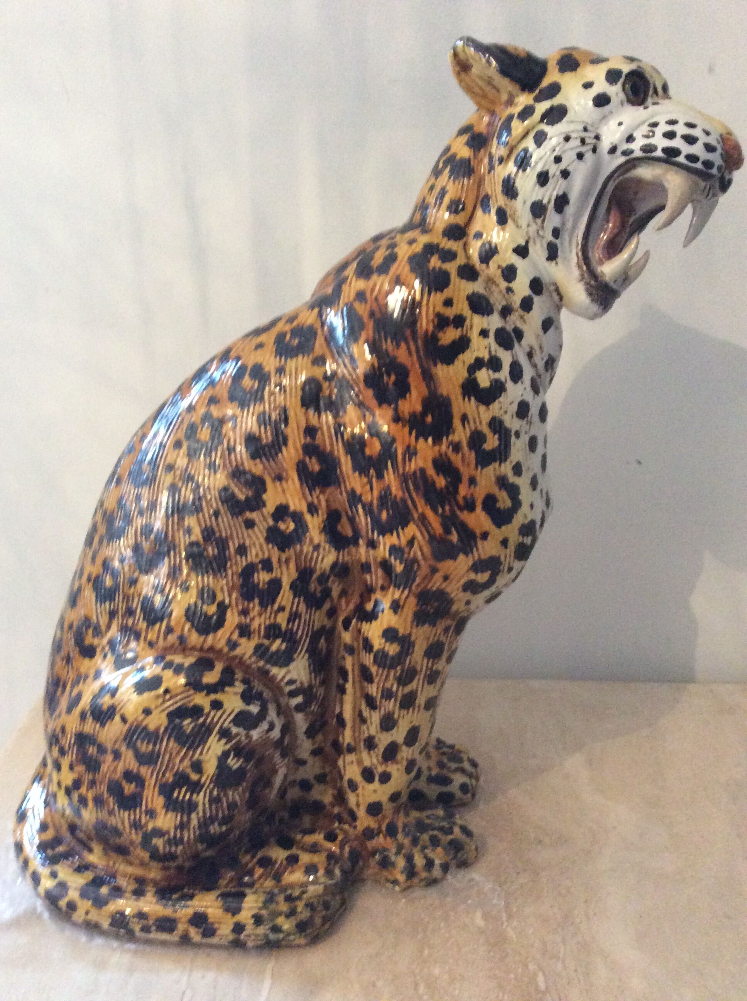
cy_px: 500
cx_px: 374
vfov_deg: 56.9
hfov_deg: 44.1
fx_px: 923
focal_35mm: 32
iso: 250
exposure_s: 1/17
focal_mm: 3.3
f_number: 2.4
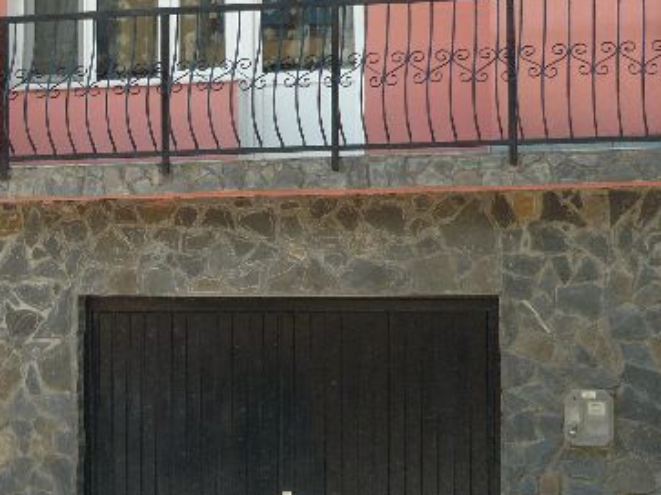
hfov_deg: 20.0
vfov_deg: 15.2
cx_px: 107
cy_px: 164
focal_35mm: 97
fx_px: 1852
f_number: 3
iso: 100
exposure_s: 1/320
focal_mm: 7.2
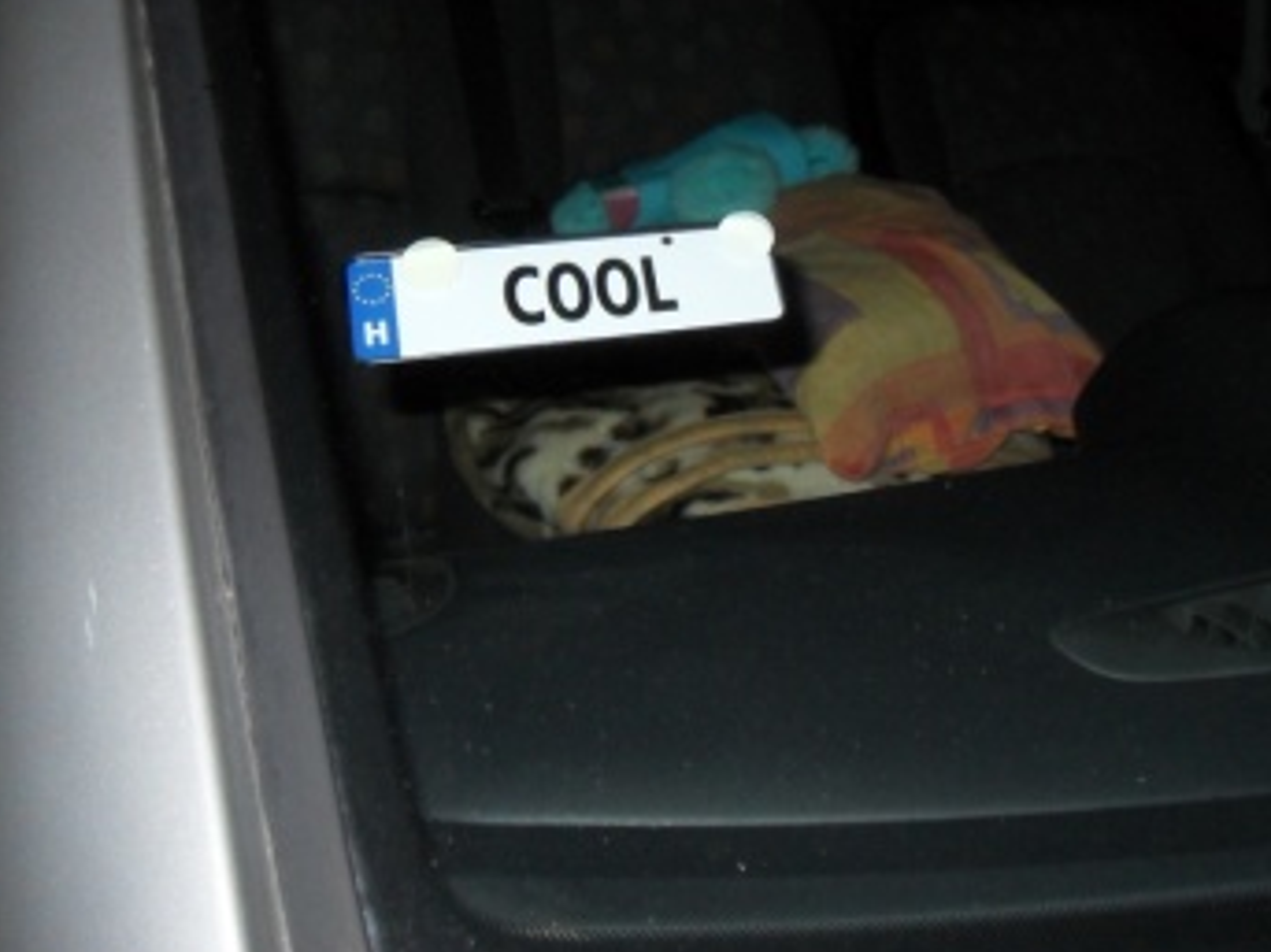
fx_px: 1799
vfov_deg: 29.4
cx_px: 767
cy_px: 304
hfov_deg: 38.8
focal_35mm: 49
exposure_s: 1/45
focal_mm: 6.3
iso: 400
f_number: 3.5
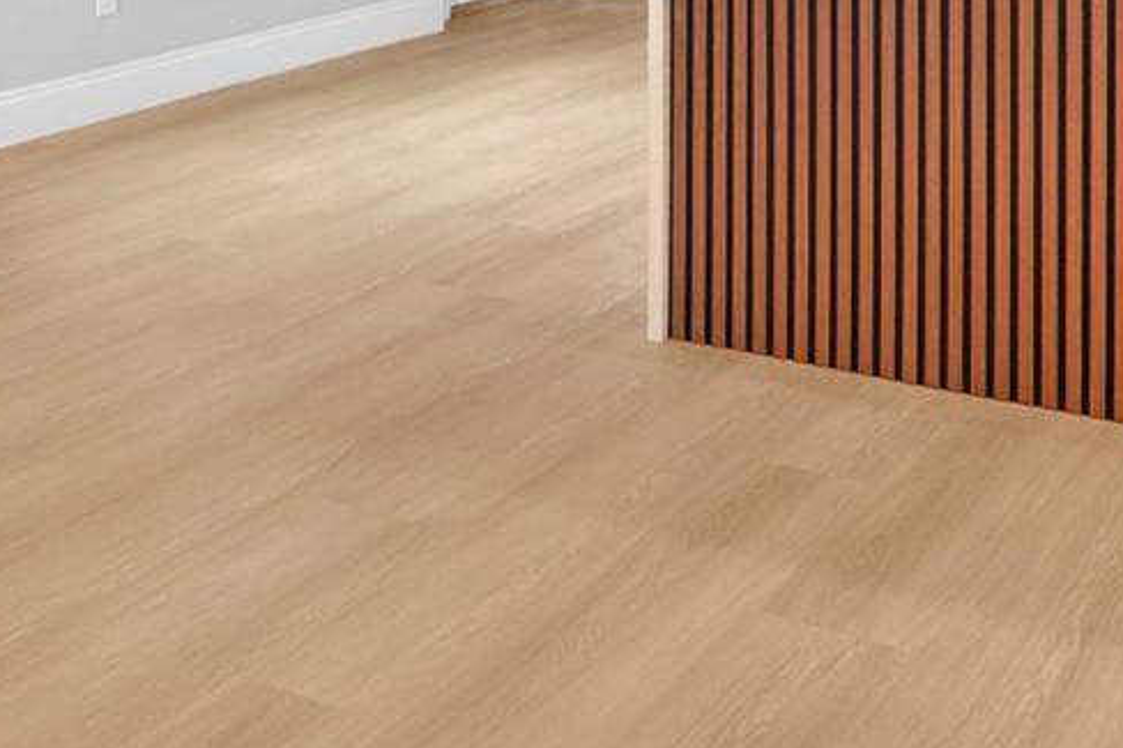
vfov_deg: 20.6
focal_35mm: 59
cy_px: -267
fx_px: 1840
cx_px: 341
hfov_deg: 33.5
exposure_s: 1/100
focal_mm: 12
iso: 100
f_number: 3.2
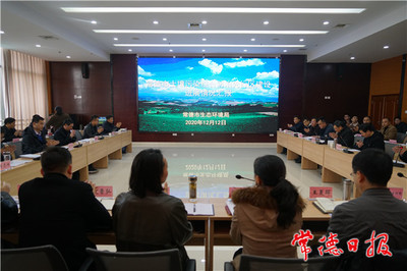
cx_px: 204
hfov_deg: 73.8
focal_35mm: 24
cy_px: 136
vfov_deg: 53.1
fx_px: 271
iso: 1250
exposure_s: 1/160
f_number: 4
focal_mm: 24
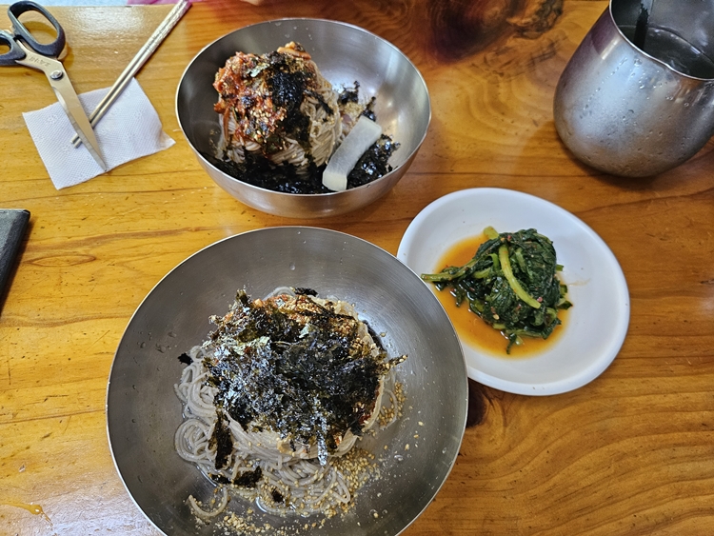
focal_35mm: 23
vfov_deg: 58.9
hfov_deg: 73.9
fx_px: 475
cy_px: 268
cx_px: 357
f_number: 1.7
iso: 500
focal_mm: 6.3
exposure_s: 1/120
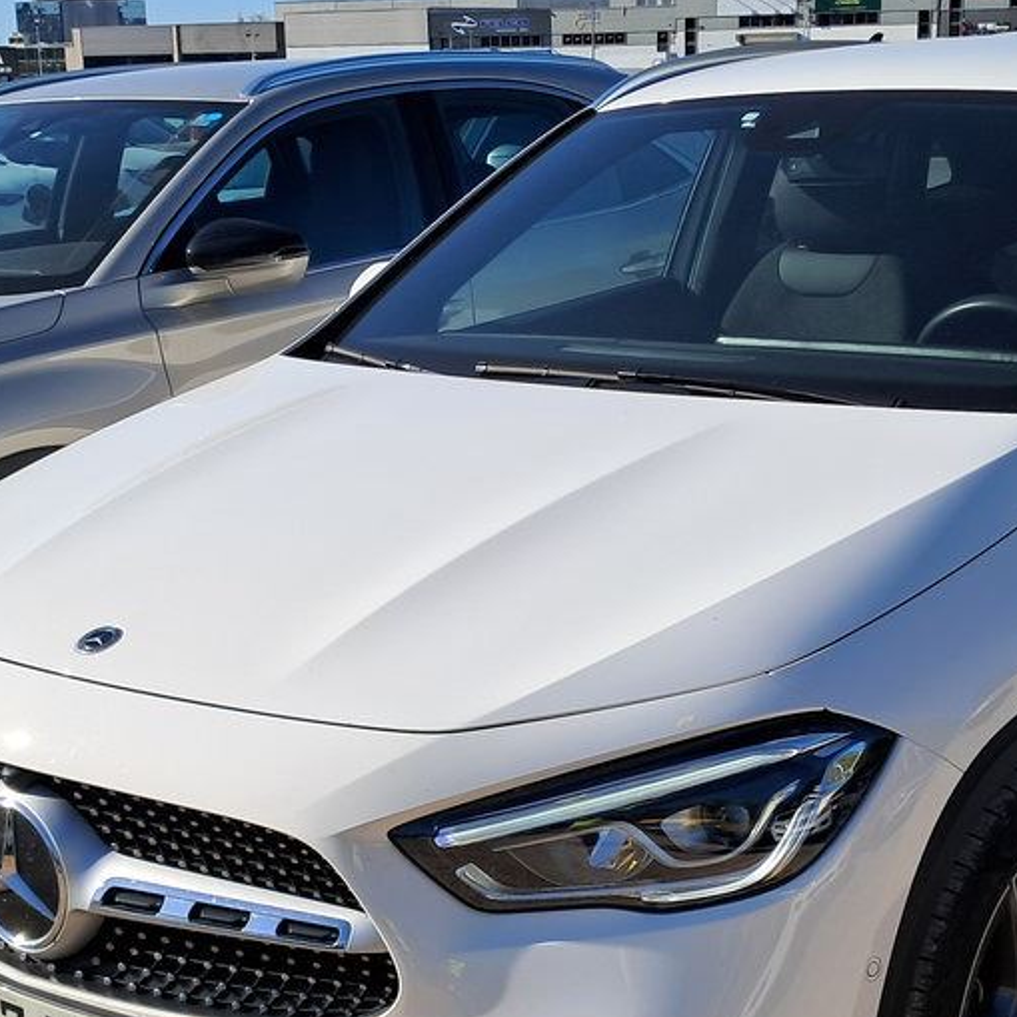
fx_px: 1994
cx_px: 531
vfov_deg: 28.4
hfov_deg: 28.6
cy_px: 695
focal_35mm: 60
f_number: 1.8
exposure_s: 1/954
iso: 50
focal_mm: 4
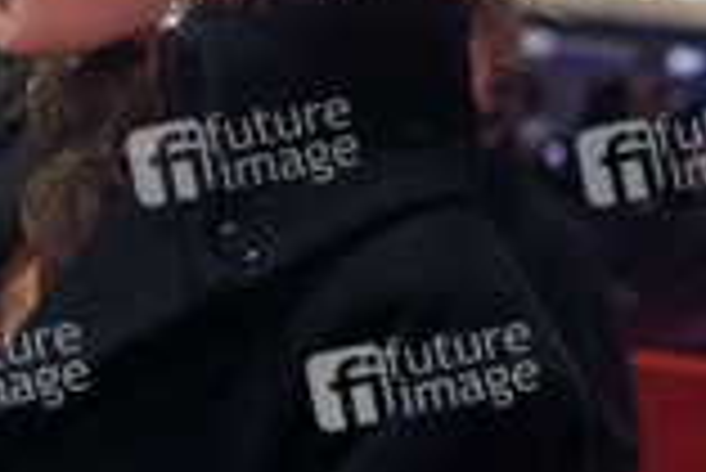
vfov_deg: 10.4
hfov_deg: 15.3
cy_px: -184
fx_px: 2532
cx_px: -146
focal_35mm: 129
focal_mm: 30
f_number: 3.2
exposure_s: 1/100
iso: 640
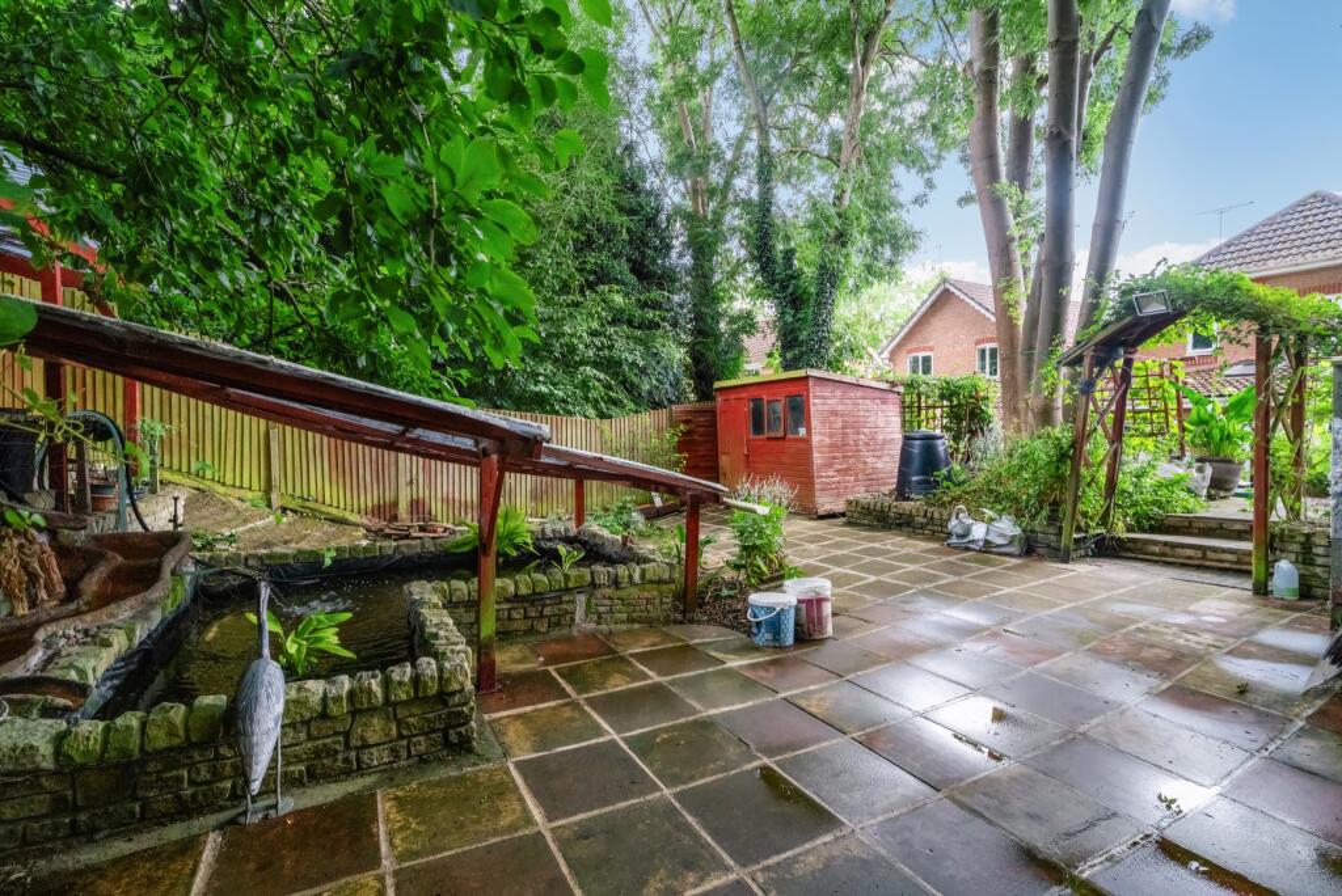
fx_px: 597
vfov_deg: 73.8
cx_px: 671
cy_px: 448
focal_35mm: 16
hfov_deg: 96.7
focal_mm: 16
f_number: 9
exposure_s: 1/400
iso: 6400
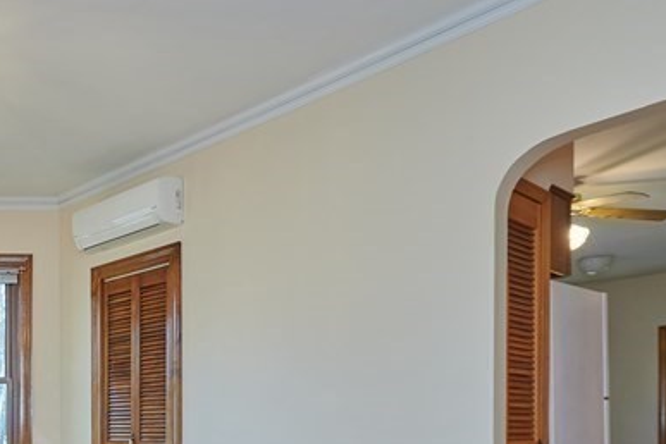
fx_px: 684
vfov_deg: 32.9
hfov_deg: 45.0
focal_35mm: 37
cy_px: 447
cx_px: 19
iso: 400
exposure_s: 1/60
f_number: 5.6
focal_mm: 14
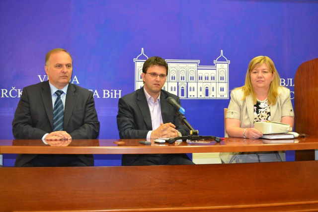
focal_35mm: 57
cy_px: 106
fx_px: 504
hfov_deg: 35.0
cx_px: 159
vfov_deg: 23.8
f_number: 5
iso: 1800
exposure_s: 1/60
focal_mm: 38
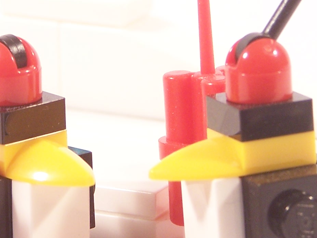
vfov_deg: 4.6
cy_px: 44
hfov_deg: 6.1
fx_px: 2977
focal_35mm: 325
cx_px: 107
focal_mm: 19.4
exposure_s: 1/10
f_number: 3.2
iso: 100
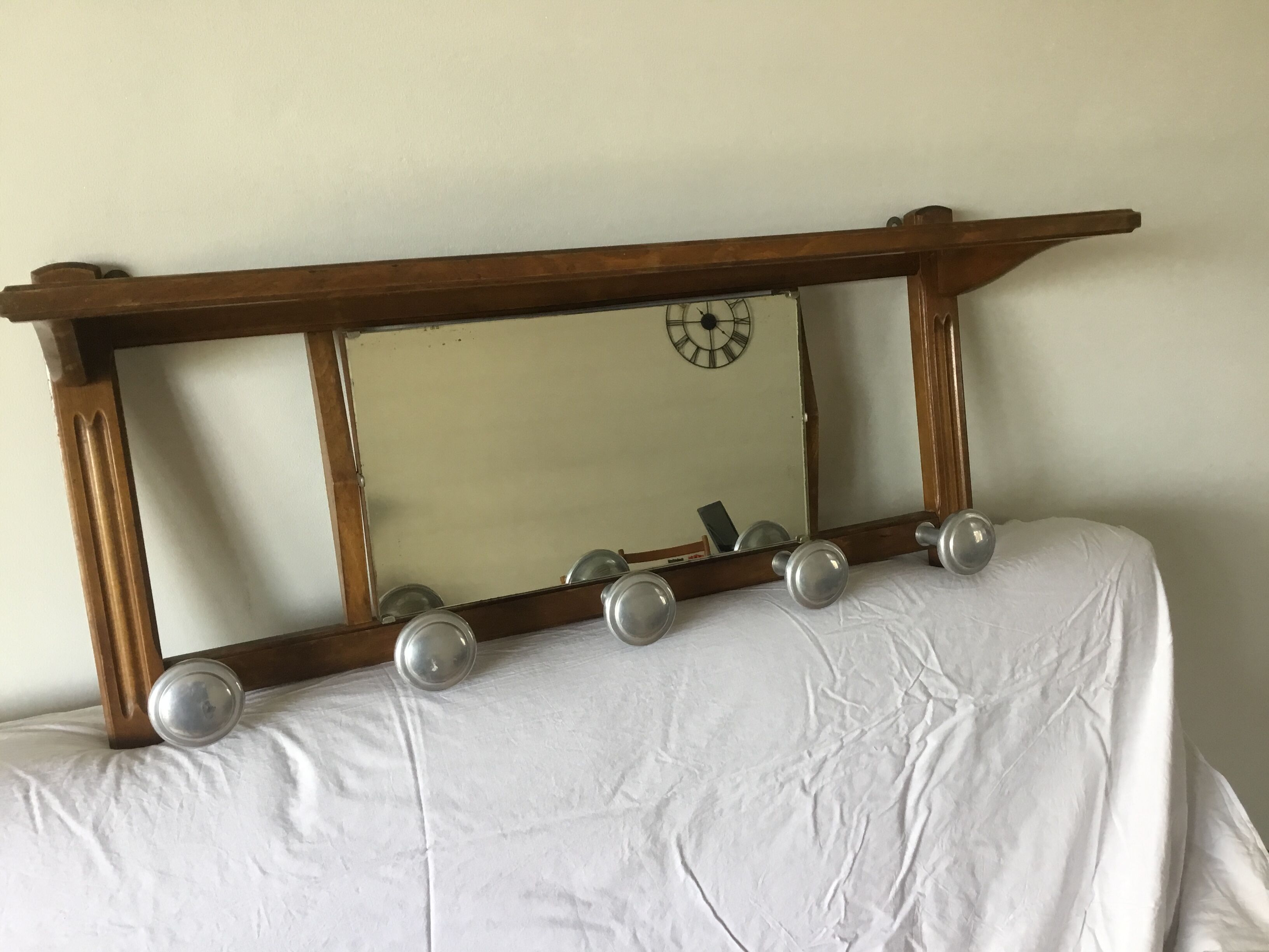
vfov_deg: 45.4
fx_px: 1136
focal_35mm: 31
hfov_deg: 58.4
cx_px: 634
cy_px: 476
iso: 80
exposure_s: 1/33
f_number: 2.4
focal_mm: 3.3
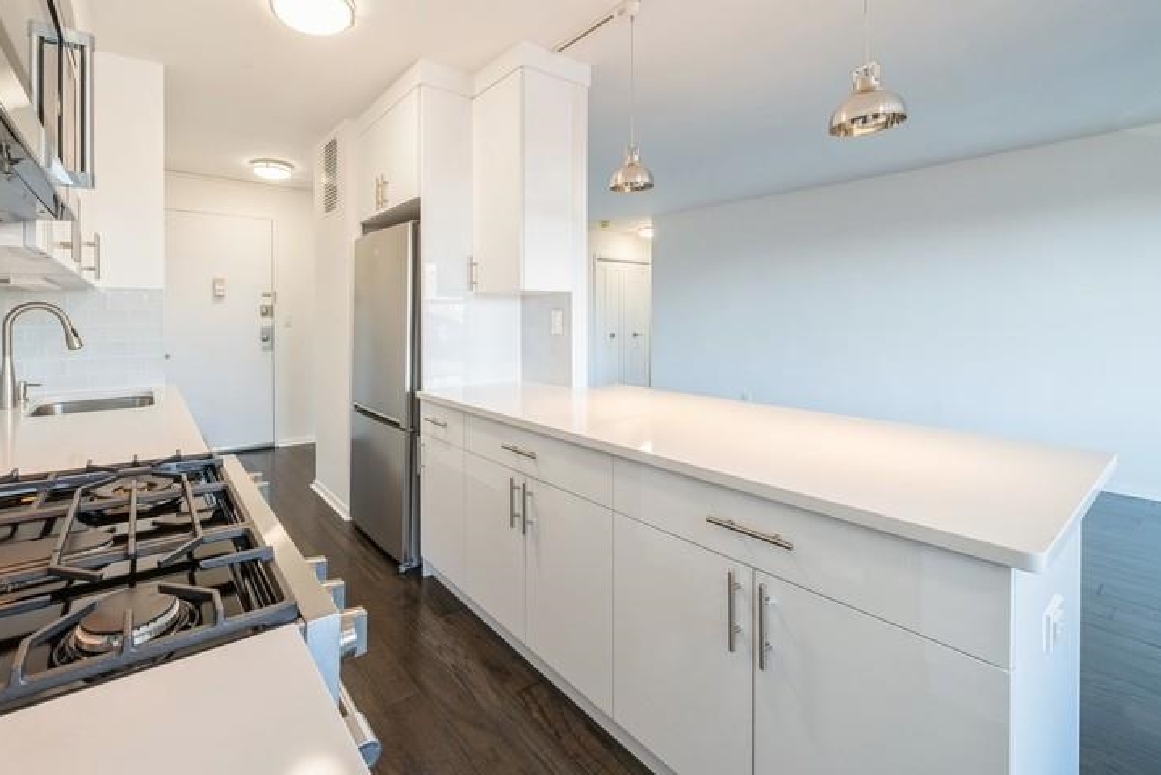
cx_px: 463
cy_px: 329
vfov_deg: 76.9
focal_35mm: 15
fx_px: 484
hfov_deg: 99.0
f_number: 11
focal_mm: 12
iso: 200
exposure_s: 1/3
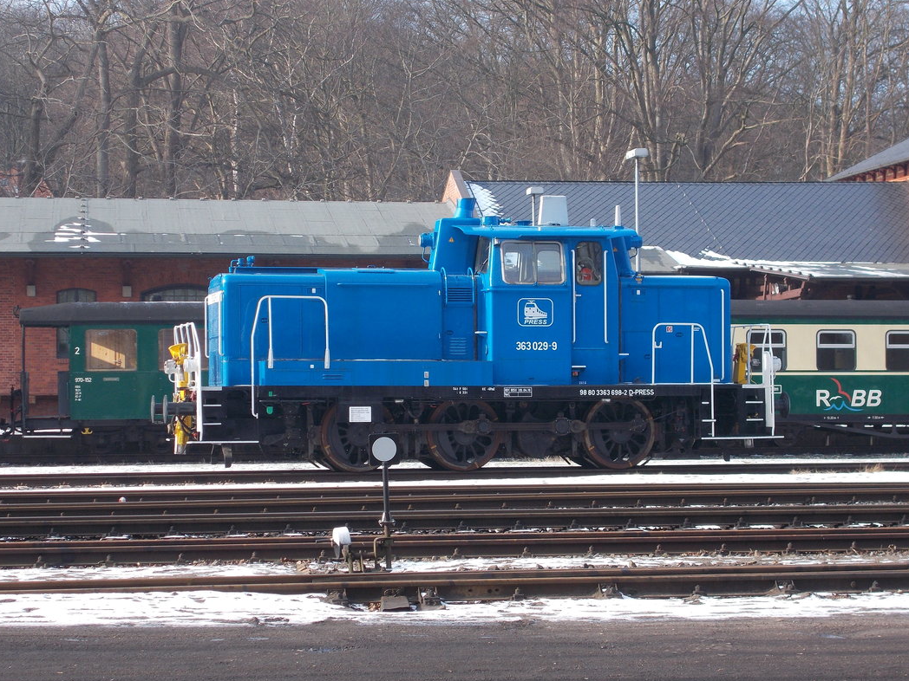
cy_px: 360
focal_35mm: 87
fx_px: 2285
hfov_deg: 22.5
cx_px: 442
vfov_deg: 17.0
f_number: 5.8
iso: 80
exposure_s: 1/125
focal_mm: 13.5
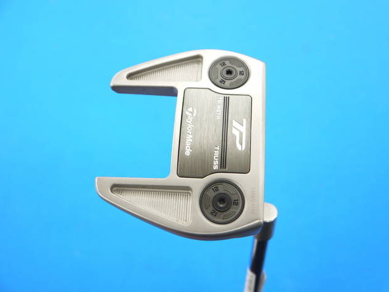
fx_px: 528
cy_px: 144
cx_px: 197
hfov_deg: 40.4
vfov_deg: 30.9
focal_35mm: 47
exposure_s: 1/60
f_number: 4.4
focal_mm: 23
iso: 400
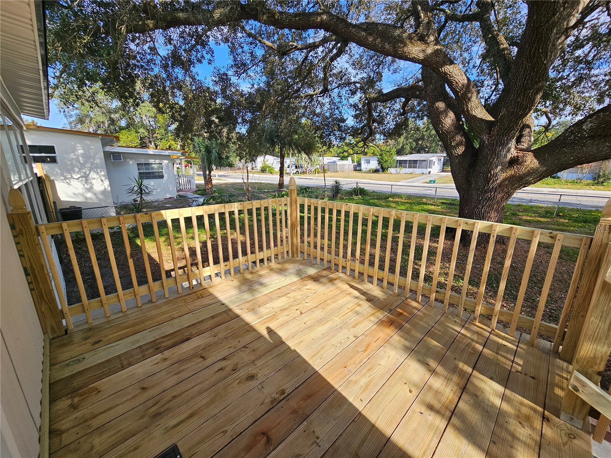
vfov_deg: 89.9
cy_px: 229
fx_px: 229
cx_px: 306
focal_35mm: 13
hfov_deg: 106.2
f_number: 2.2
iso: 64
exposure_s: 1/812
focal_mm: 2.2
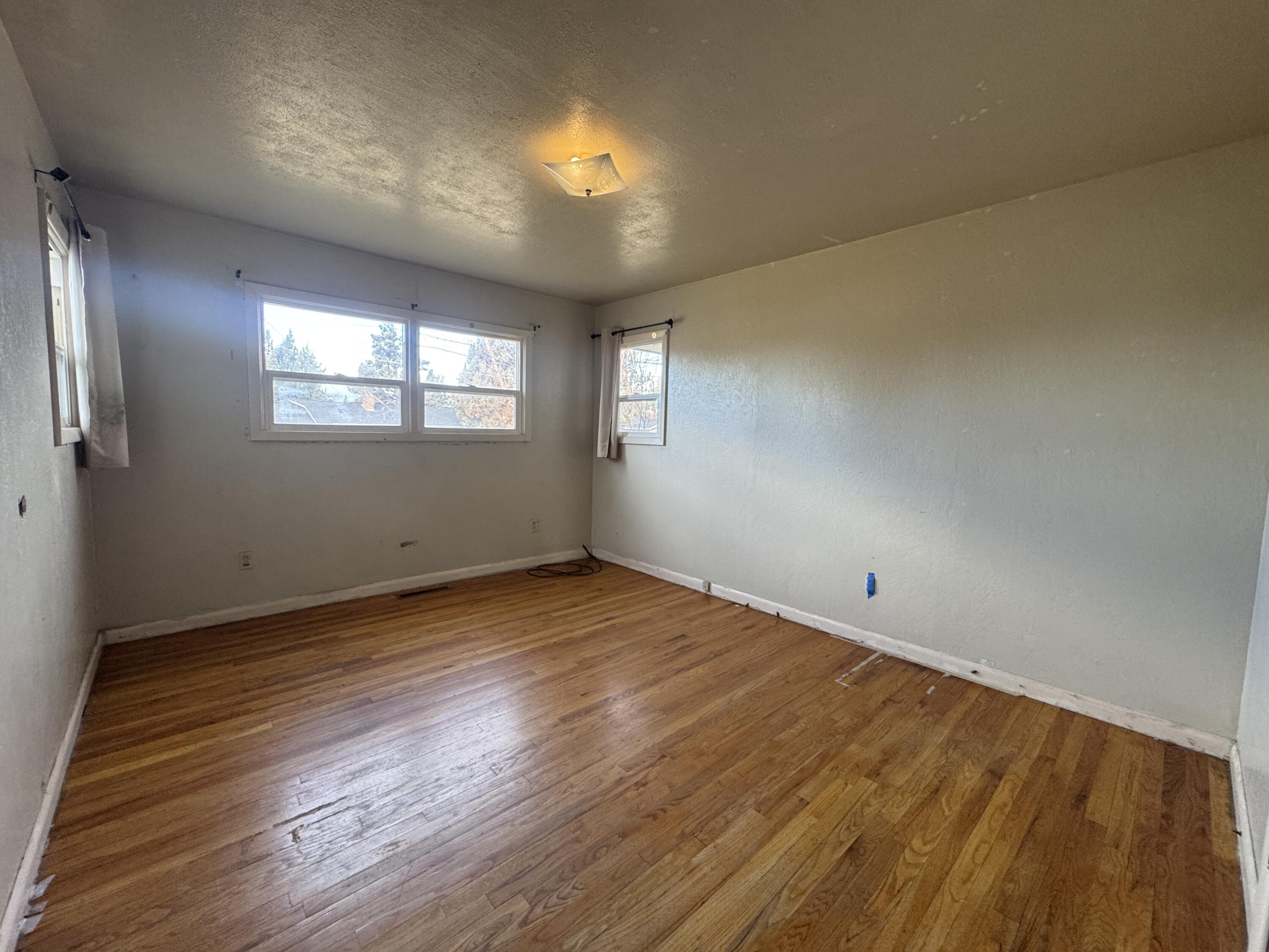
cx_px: 634
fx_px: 513
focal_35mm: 14
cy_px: 476
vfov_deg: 85.7
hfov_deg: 102.1
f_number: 2.2
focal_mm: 2.22
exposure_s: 1/120
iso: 200
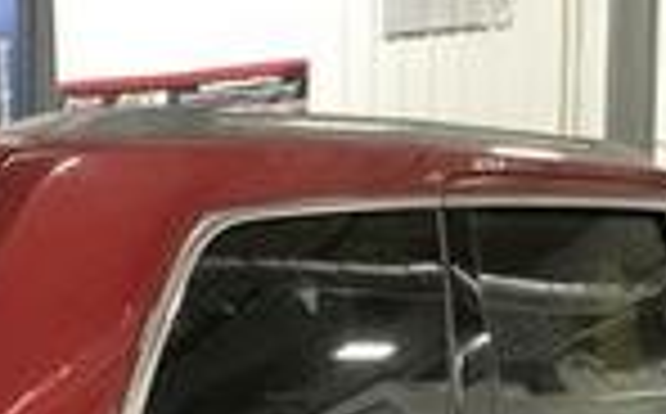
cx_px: 176
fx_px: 2030
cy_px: 810
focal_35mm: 112
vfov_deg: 10.7
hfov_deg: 18.5
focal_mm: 3.3
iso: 640
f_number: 2.4
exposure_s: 1/25
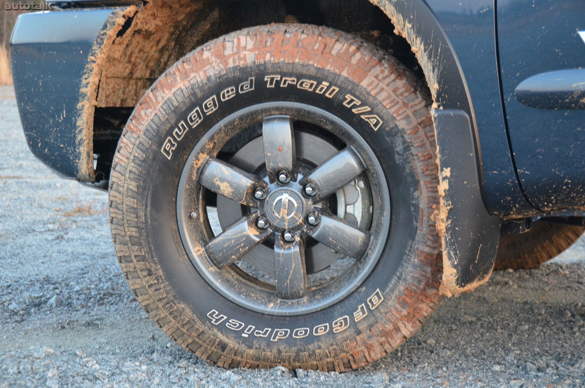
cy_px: 194
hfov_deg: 26.0
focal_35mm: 78
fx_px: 1265
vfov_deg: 17.4
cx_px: 292
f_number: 4.8
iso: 1600
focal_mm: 52
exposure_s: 1/100
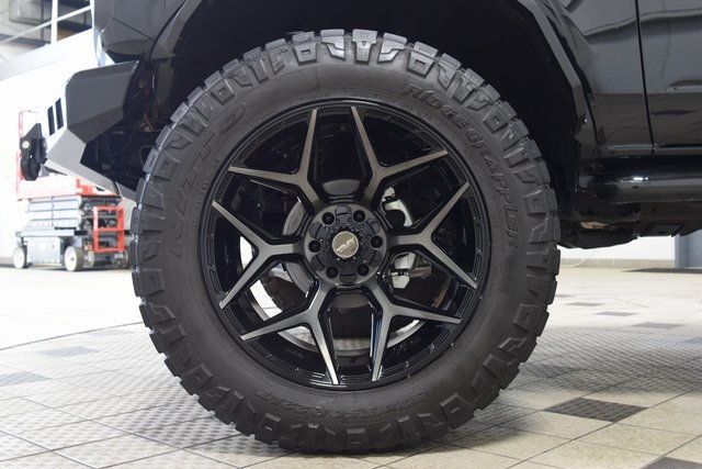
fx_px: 819
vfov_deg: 31.9
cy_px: 234
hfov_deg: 46.4
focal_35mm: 42
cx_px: 351
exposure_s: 1/15
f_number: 6.3
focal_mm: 28
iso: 1400
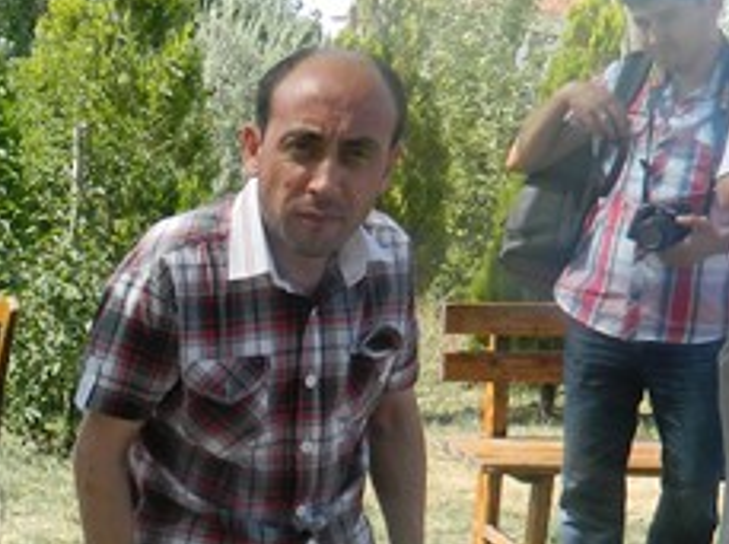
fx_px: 1472
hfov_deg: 25.9
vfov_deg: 20.3
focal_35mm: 70
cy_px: 547
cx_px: -54
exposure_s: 1/400
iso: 80
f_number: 3.1
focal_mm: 4.5
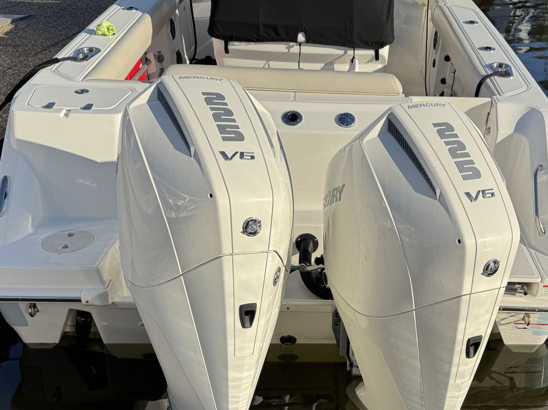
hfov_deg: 45.3
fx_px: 649
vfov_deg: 34.5
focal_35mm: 41
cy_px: 296
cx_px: 352
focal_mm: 6.76
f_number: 1.78
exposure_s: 1/7092
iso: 80
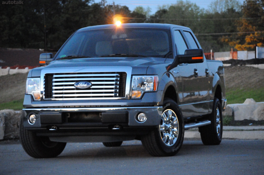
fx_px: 1077
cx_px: 132
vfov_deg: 9.3
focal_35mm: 147
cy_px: 88
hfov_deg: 14.0
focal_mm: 98
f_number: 5.6
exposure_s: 1/13
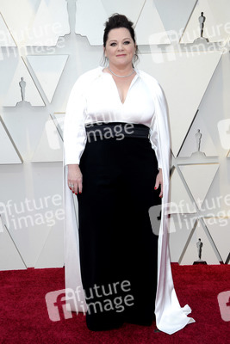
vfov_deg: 29.6
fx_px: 651
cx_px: 115
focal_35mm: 68
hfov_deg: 20.0
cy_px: 172
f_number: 8
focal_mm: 68
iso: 800
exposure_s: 1/250
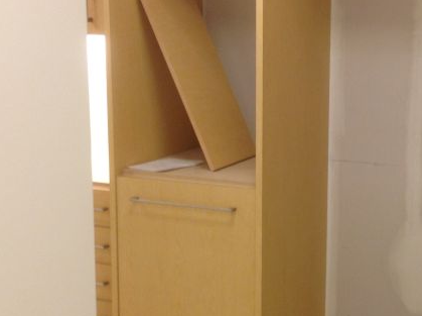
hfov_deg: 28.4
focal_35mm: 67
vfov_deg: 21.9
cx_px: 337
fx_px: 816
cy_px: 139
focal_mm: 4.28
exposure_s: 1/17
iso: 64
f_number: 2.4
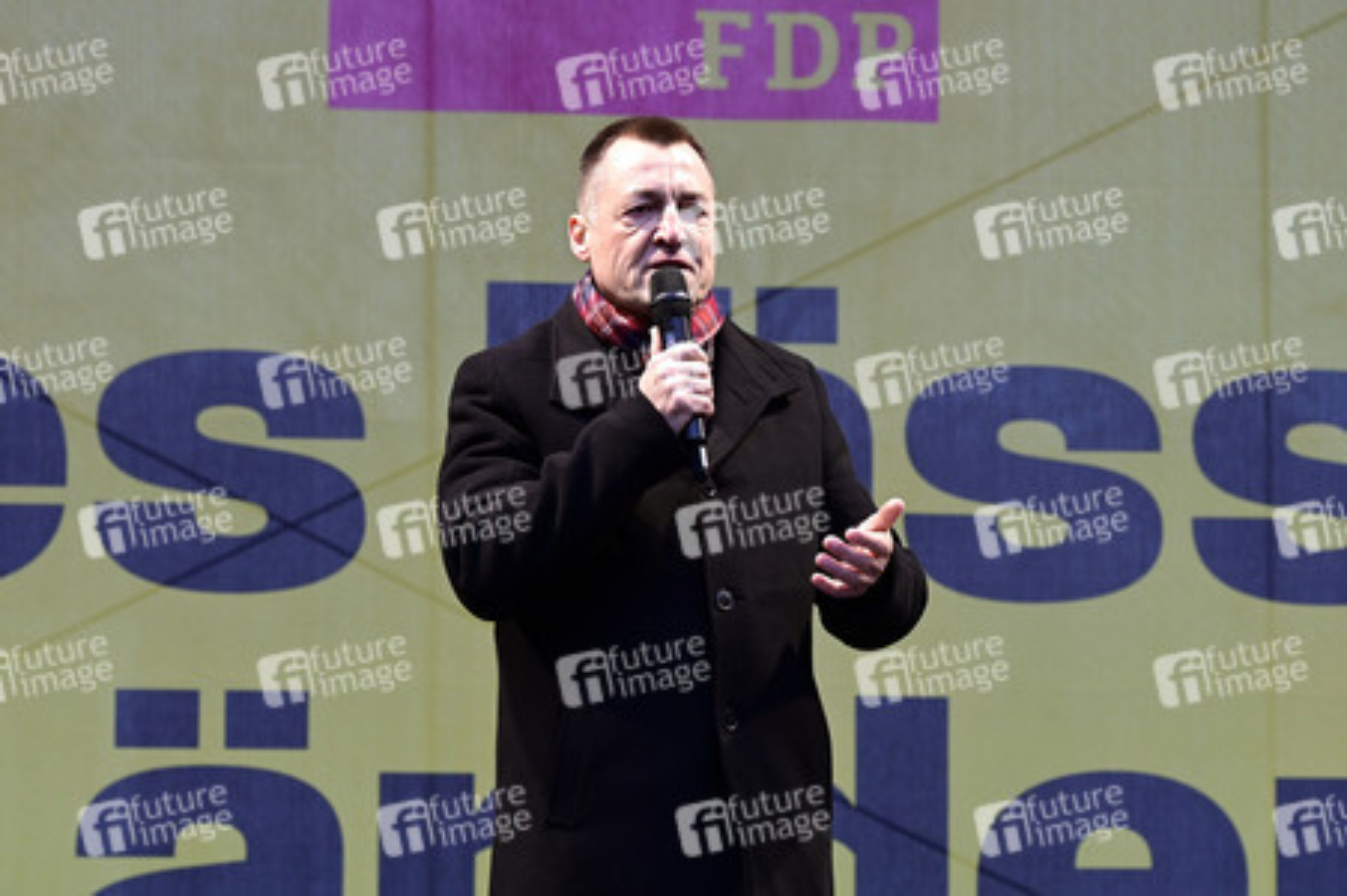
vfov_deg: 11.8
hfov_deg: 17.7
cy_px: 448
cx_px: 674
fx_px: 4337
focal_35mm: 116
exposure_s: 1/500
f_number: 5.6
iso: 900
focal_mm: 116
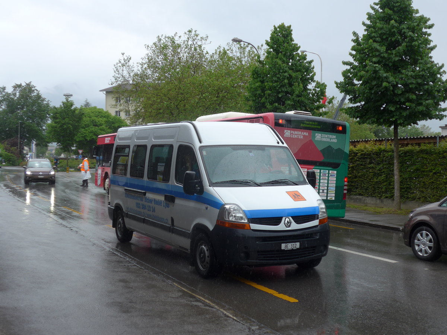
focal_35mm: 46
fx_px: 594
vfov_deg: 31.5
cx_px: 224
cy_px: 168
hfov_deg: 41.2
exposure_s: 1/640
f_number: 3
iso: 80
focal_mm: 9.5
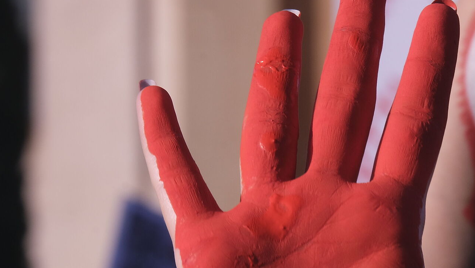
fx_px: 7142
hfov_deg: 3.8
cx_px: 426
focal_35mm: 567
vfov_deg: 2.1
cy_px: 233
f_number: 20
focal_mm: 192.9
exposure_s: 1/180
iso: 500
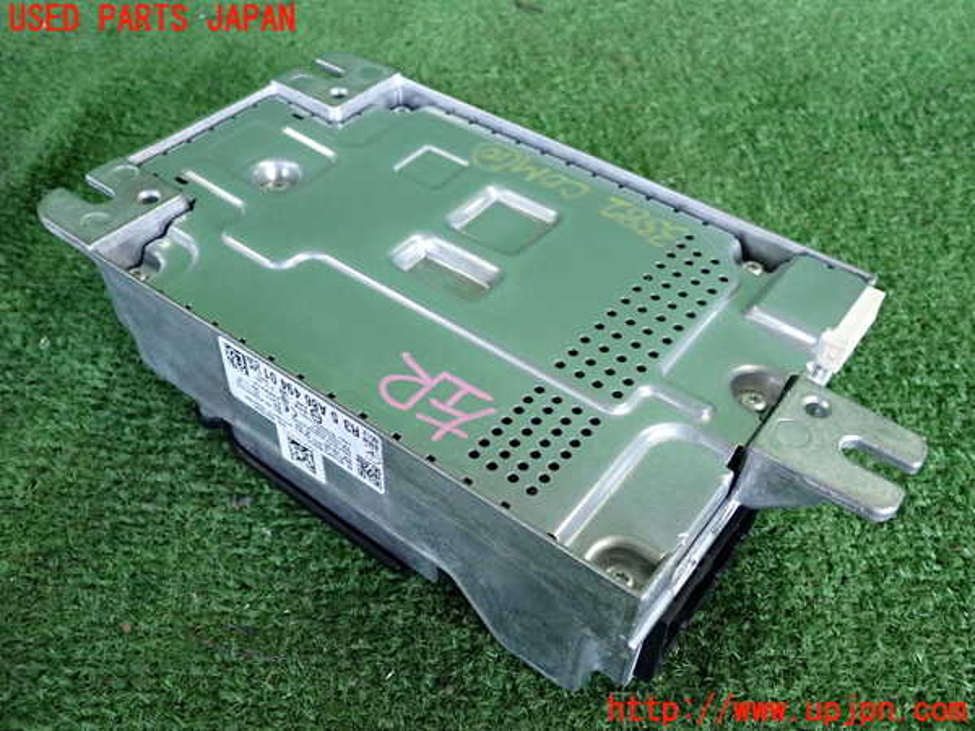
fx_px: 901
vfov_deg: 44.2
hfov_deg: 56.8
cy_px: 366
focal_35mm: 32
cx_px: 488
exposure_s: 1/125
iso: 640
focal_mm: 5.79
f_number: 2.4
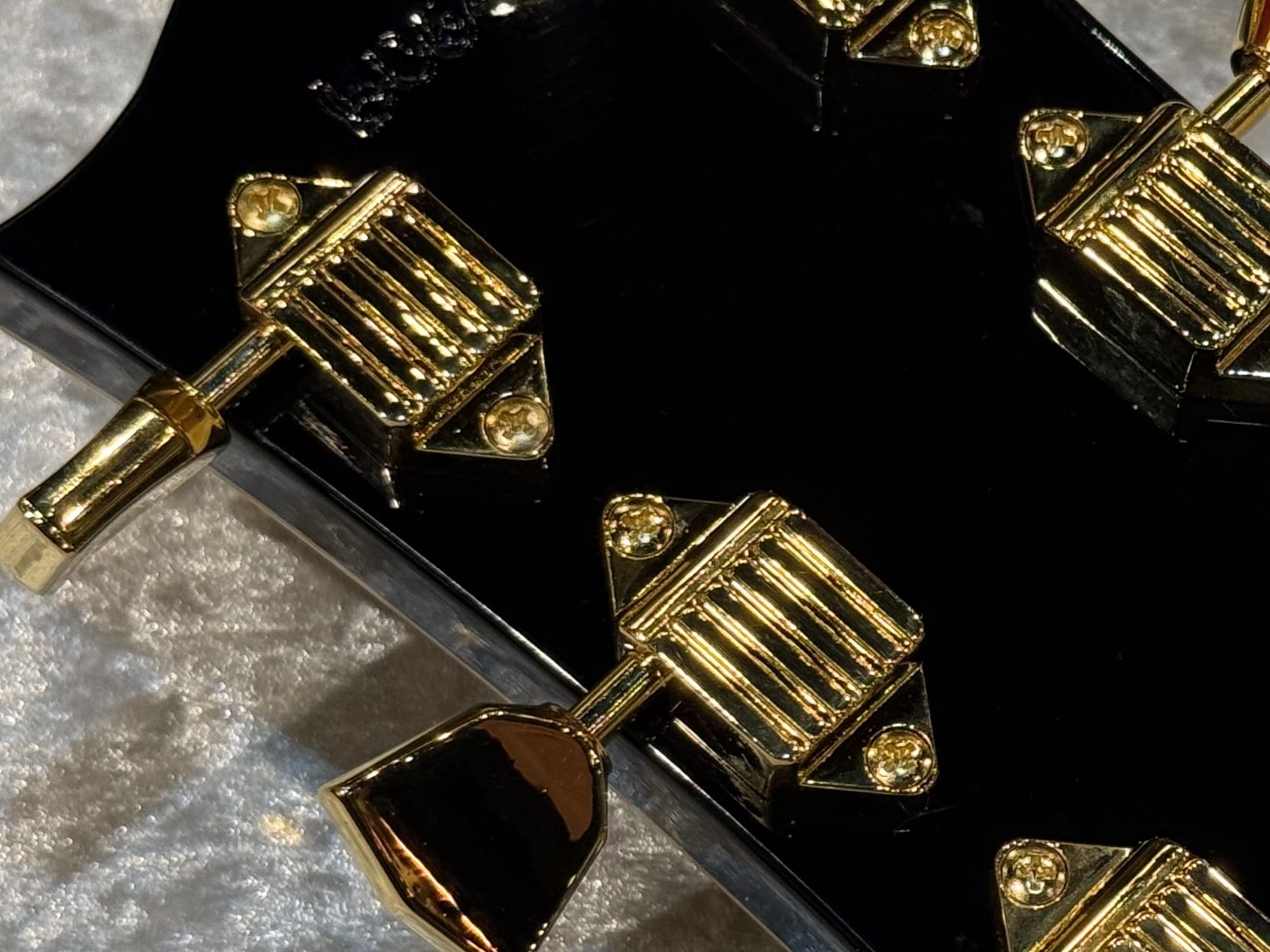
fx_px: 4219
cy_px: 514
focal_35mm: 115
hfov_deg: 17.0
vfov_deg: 12.9
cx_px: 1055
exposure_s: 1/120
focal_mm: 6.76
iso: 125
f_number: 1.78
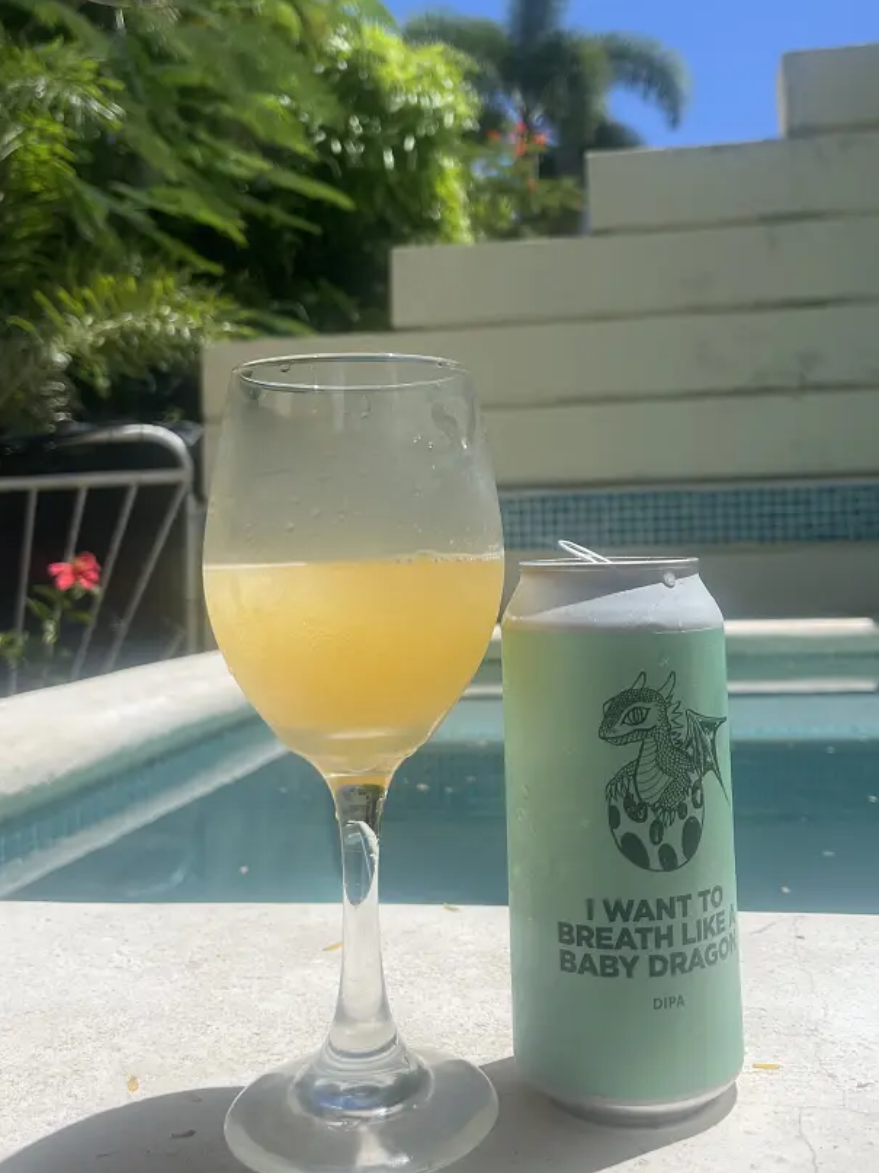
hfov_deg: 42.8
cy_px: 452
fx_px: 1118
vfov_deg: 54.8
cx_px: 506
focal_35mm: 33
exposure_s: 1/4854
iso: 50
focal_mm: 5.1
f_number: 1.6
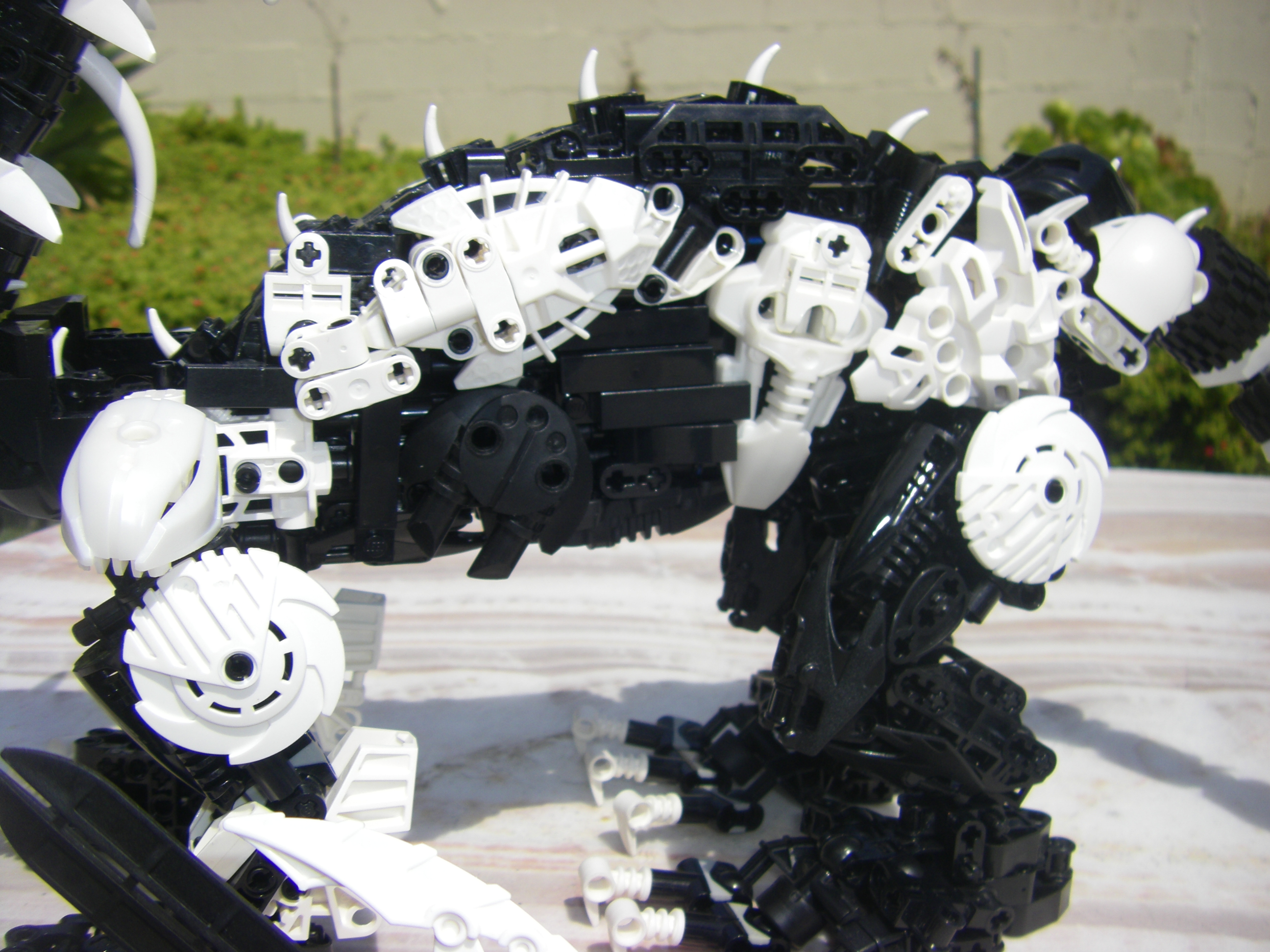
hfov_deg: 49.0
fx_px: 1394
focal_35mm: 38
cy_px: 476
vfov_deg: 37.7
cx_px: 635
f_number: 7
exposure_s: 1/320
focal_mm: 6.3
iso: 64
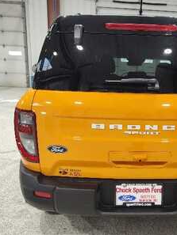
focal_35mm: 31
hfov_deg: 43.4
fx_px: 211
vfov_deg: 58.3
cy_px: 117
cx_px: 141
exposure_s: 1/120
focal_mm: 5.56
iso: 164
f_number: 1.8
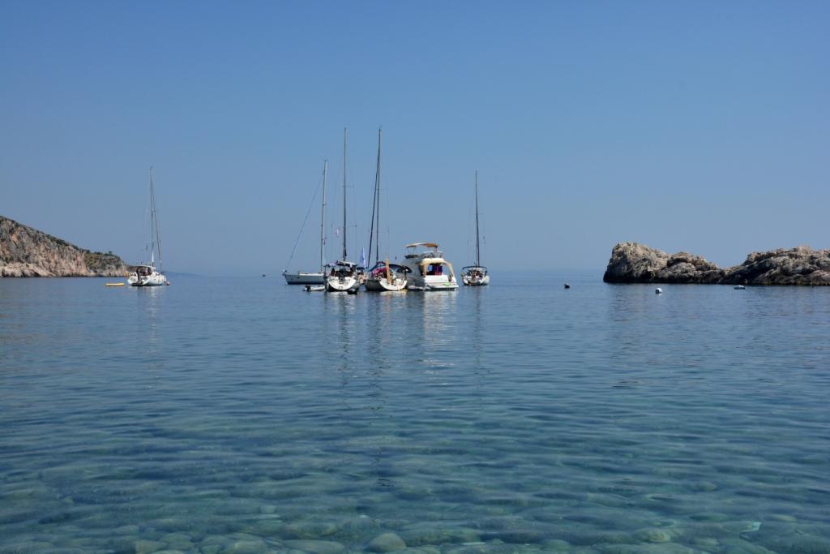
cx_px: 415
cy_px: 277
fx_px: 899
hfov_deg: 49.5
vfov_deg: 34.2
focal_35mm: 39
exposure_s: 1/160
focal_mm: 26
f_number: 14
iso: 250
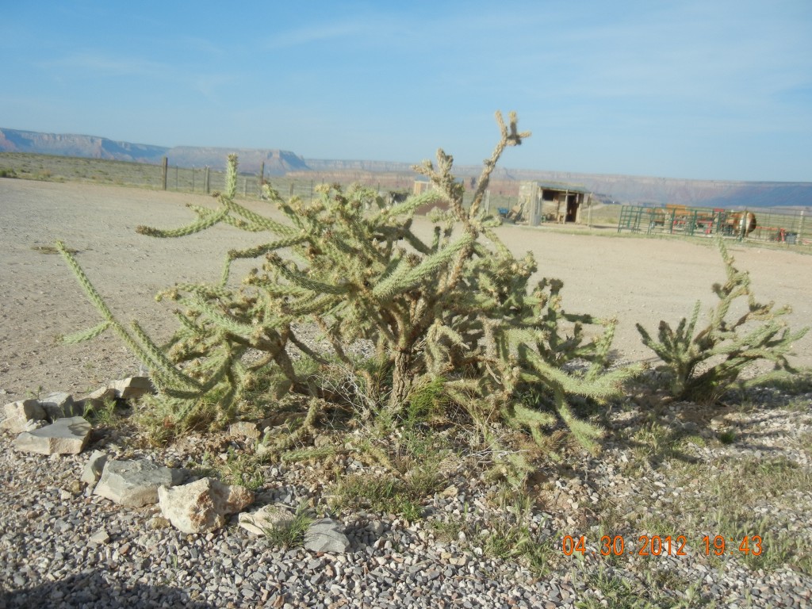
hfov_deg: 54.0
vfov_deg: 41.8
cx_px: 406
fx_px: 798
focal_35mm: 34
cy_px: 304
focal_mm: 6.2
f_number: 7.2
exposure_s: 1/366
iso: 160
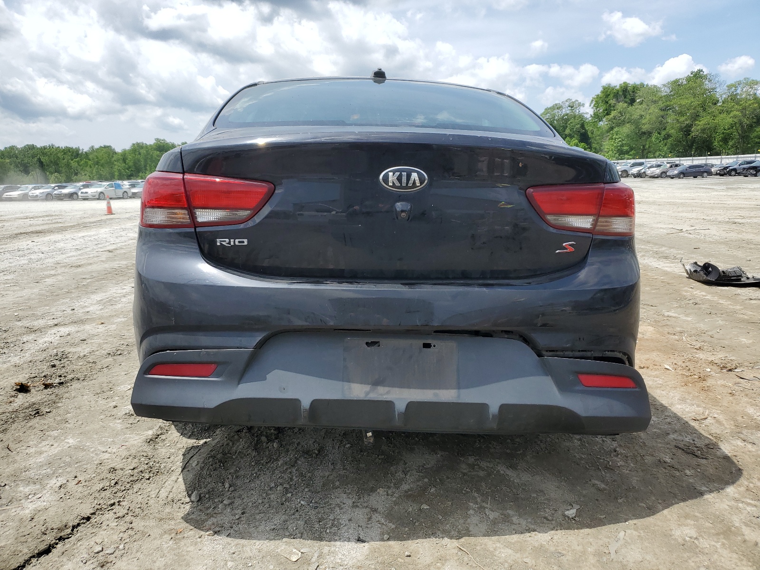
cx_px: 380
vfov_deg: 53.1
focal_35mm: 26
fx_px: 571
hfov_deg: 67.3
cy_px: 285
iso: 50
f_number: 1.5
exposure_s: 1/3333
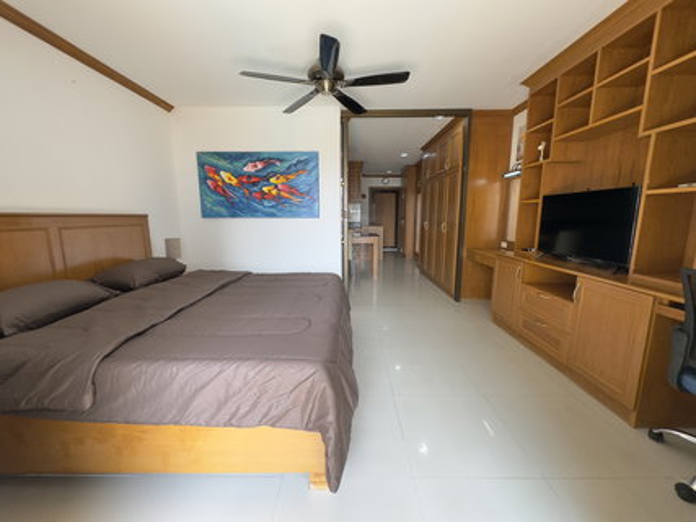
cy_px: 261
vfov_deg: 85.6
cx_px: 348
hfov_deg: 102.1
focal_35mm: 14
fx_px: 281
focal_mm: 2.22
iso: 64
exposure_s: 1/99
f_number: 2.2
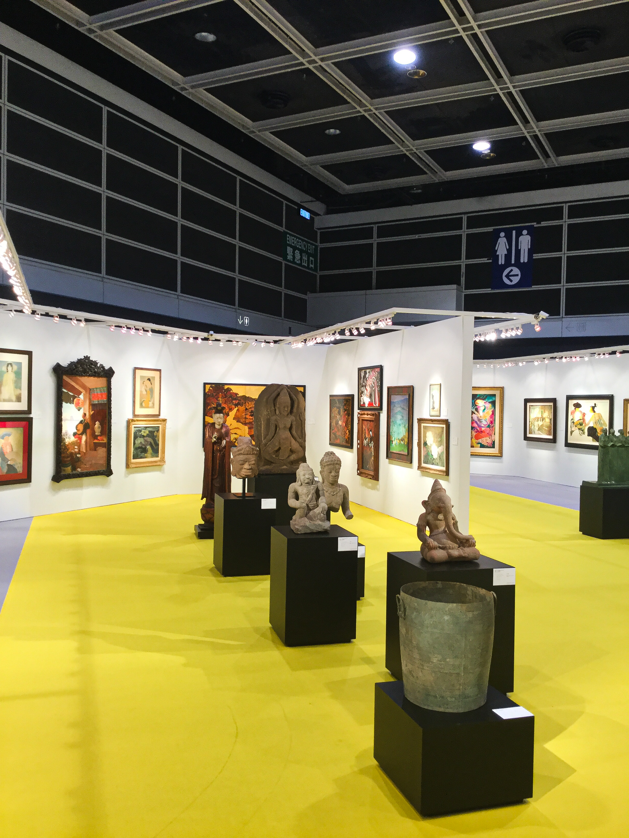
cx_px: 314
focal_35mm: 31
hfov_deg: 45.4
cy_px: 419
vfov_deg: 58.4
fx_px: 751
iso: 64
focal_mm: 3.3
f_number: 2.4
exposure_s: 1/35
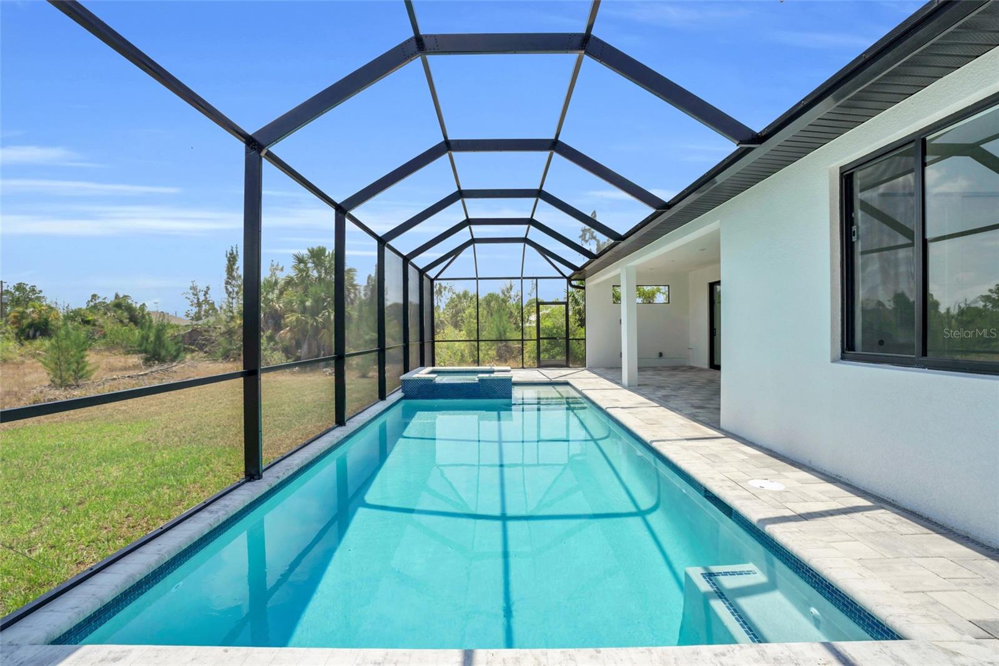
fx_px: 444
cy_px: 333
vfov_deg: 73.7
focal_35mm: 16
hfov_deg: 96.7
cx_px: 500
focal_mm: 16
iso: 200
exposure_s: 1/400
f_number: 9
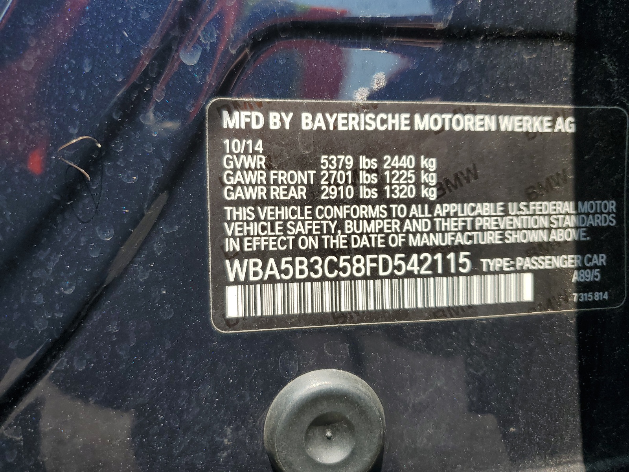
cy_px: 236
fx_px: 472
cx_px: 314
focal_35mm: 26
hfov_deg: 67.3
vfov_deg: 53.1
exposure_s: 1/909
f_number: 1.5
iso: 50
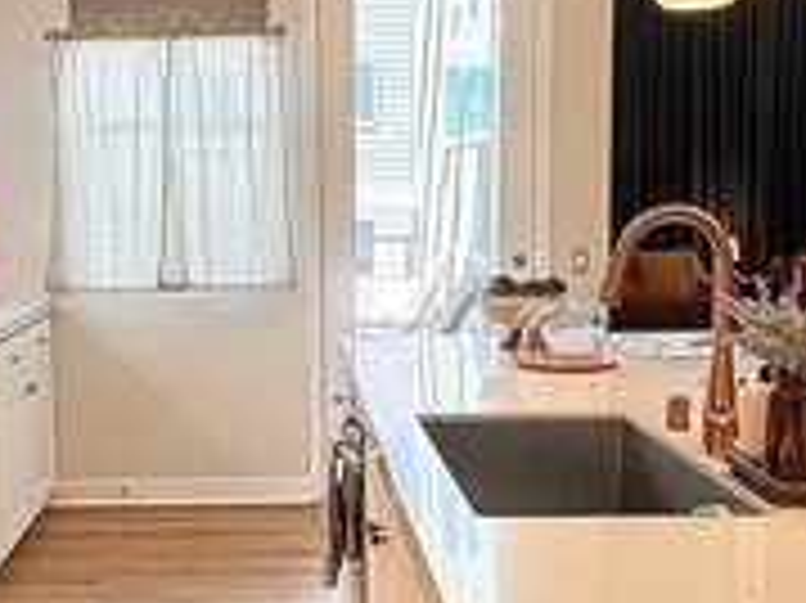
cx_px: 230
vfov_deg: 29.1
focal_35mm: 50
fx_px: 1163
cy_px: 328
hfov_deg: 37.5
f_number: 2.2
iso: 64
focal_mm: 2.22
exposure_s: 1/120
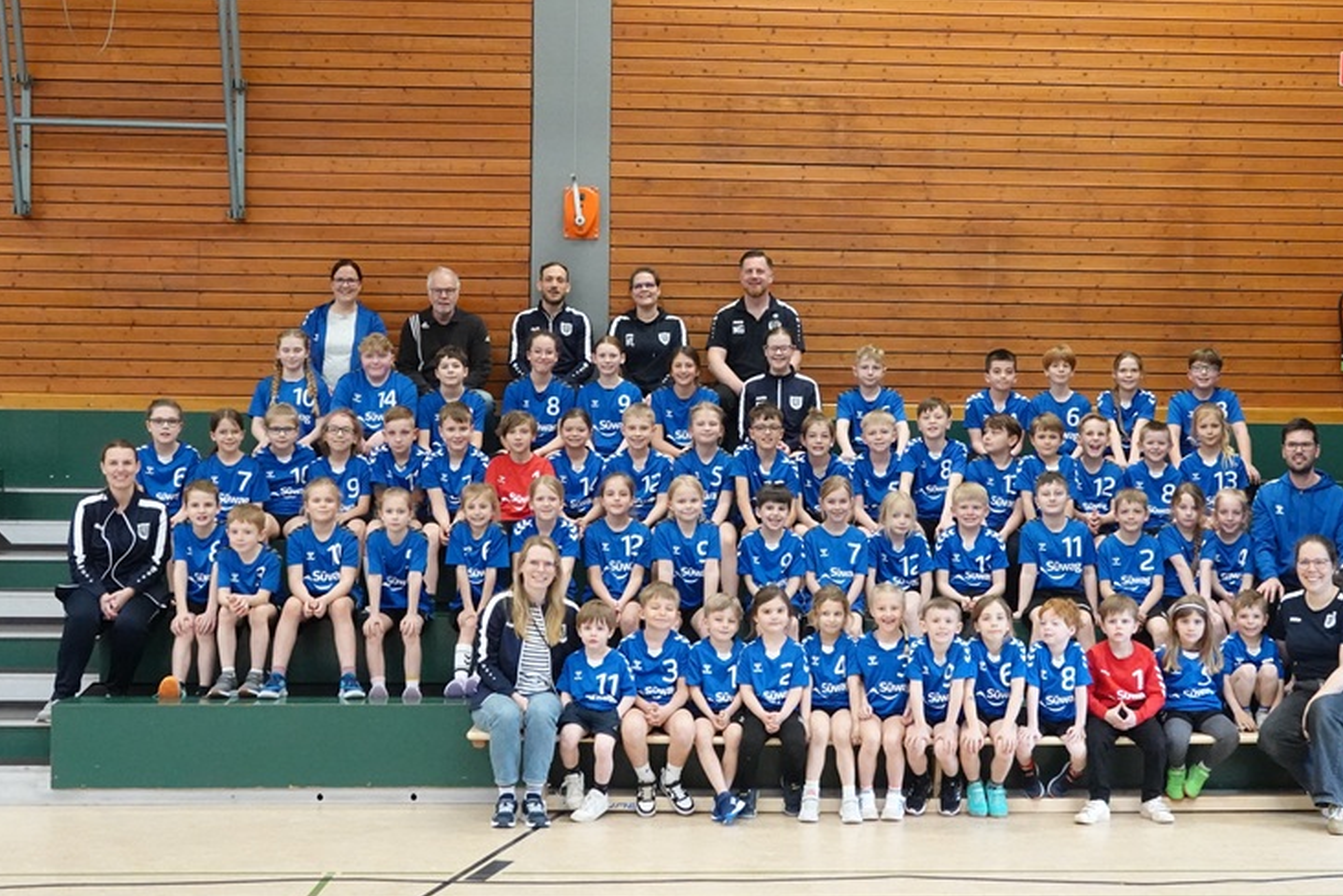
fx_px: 2089
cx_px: 846
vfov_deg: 24.2
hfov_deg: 35.4
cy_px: 470
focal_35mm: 56
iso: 3200
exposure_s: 1/250
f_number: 3.2
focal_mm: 15.17
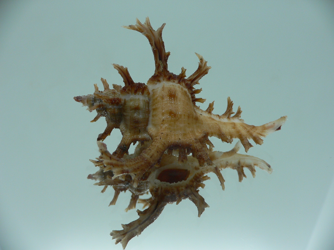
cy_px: 125
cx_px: 167
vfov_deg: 40.7
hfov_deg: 52.6
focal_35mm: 35
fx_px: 338
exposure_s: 1/60
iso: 80
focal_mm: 4.6
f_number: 2.8
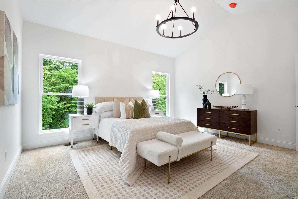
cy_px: 100
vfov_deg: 73.7
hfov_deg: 96.7
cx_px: 149
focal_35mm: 16
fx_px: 132
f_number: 8
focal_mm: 8
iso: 400
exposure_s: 1/20
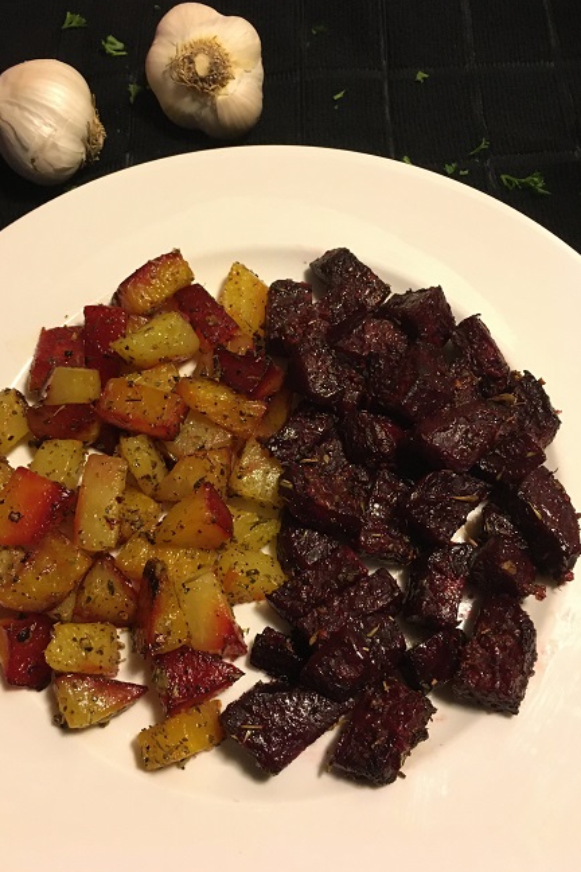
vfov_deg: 60.3
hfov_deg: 42.3
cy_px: 433
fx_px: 750
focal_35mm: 31
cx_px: 260
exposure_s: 1/15
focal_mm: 4.15
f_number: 2.2
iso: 200
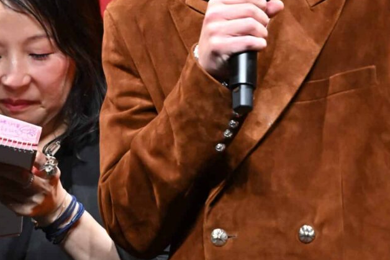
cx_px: 274
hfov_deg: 2.2
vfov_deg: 1.4
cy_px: -4
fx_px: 10348
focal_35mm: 955
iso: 8000
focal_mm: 400
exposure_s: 1/160
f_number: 7.1
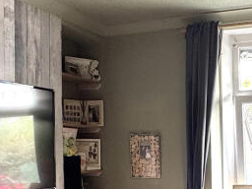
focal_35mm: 56
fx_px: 408
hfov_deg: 31.9
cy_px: 147
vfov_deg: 25.7
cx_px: 248
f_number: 2.2
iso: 160
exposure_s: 1/99
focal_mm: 2.22
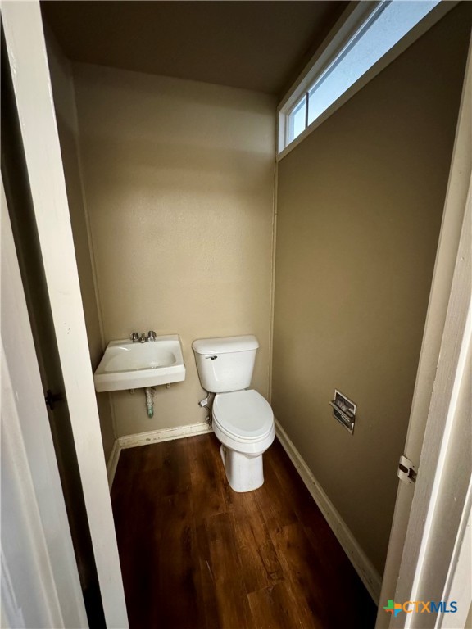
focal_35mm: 14
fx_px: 255
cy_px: 314
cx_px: 236
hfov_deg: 85.7
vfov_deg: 102.1
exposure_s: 1/40
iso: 1000
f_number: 2.2
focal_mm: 2.22
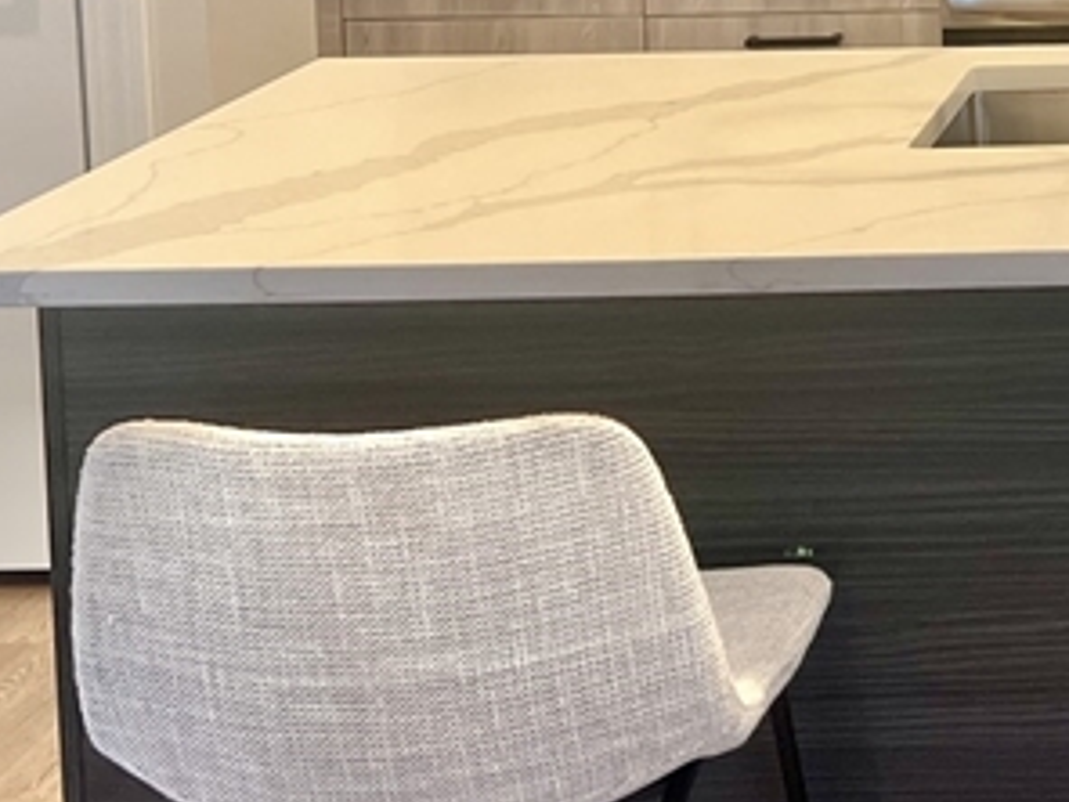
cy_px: -256
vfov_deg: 15.6
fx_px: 2779
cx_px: 1387
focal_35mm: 90
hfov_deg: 20.0
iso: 100
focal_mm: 5.7
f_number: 1.5
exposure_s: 1/120
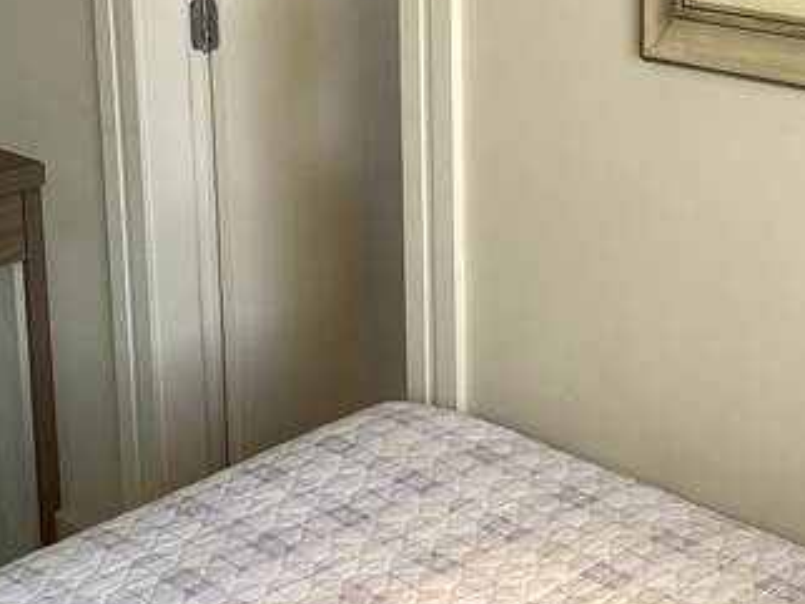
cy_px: 120
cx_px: 419
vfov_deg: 17.6
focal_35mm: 83
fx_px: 1931
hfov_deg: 23.5
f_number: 1.6
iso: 32
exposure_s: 1/121
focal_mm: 4.2
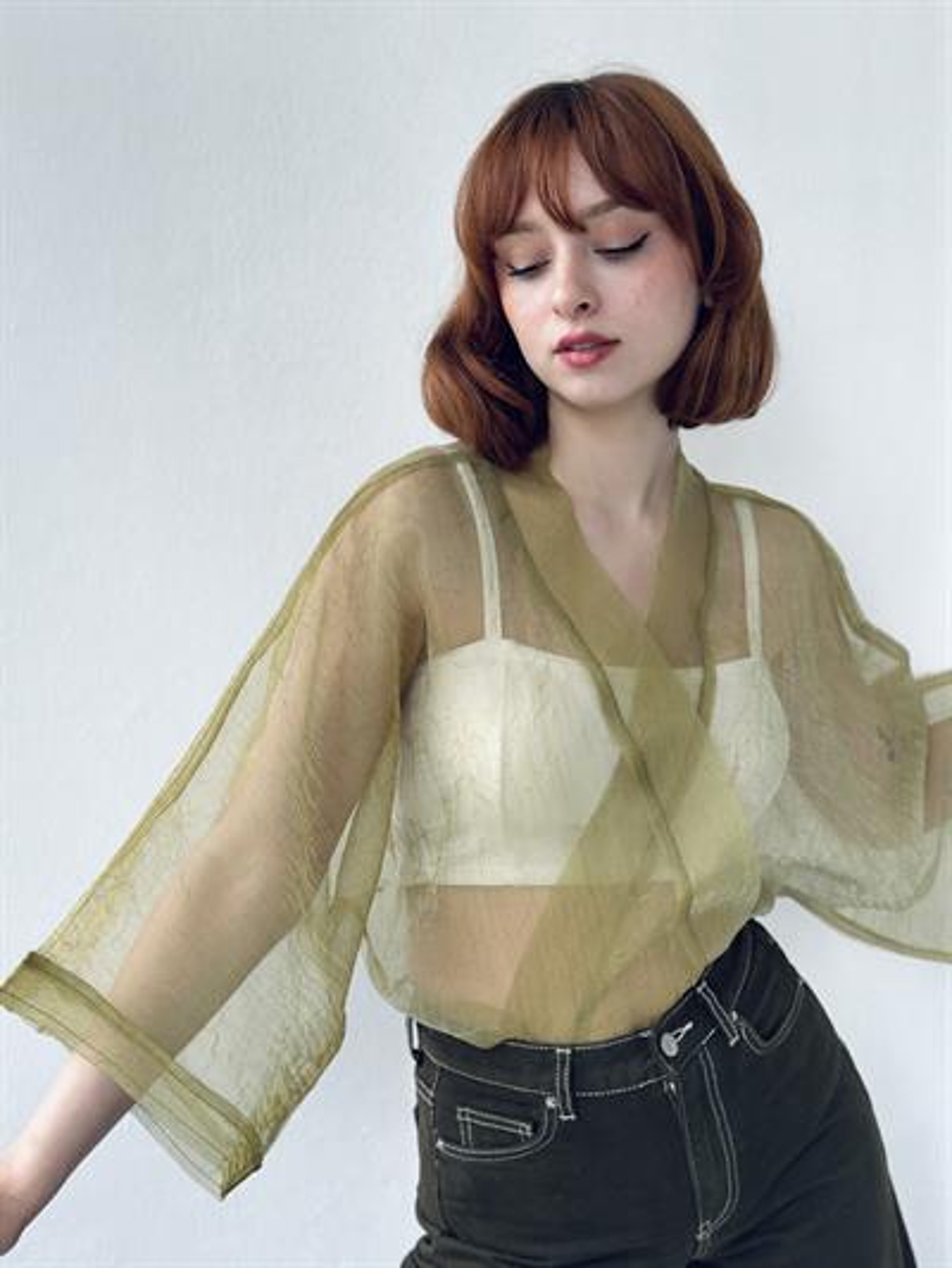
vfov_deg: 39.6
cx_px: 476
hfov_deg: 30.3
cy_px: 634
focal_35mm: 48
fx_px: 1759
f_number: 1.78
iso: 80
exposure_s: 1/411
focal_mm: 6.86
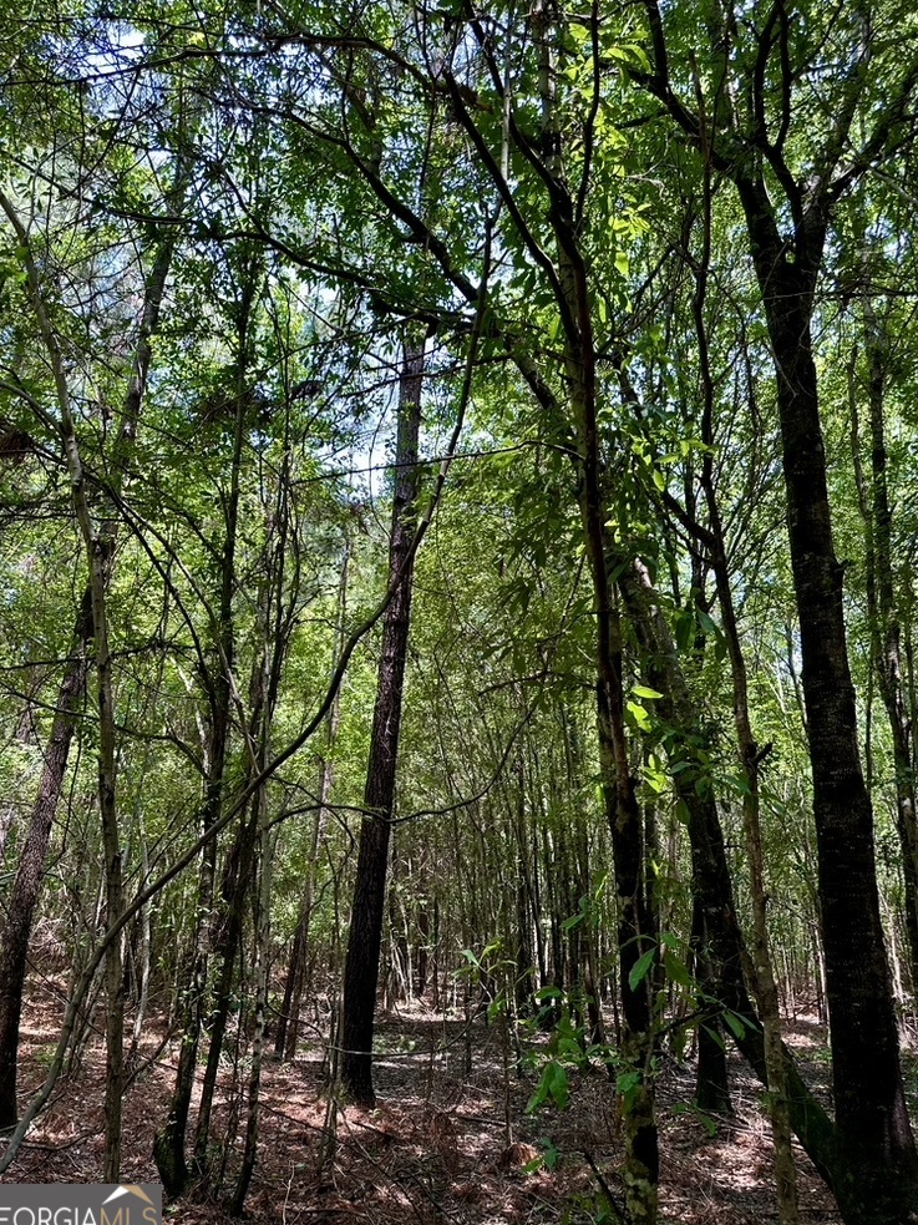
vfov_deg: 69.4
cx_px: 450
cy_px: 609
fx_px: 884
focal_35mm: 25
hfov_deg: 54.9
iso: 50
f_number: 1.78
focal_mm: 6.86
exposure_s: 1/123
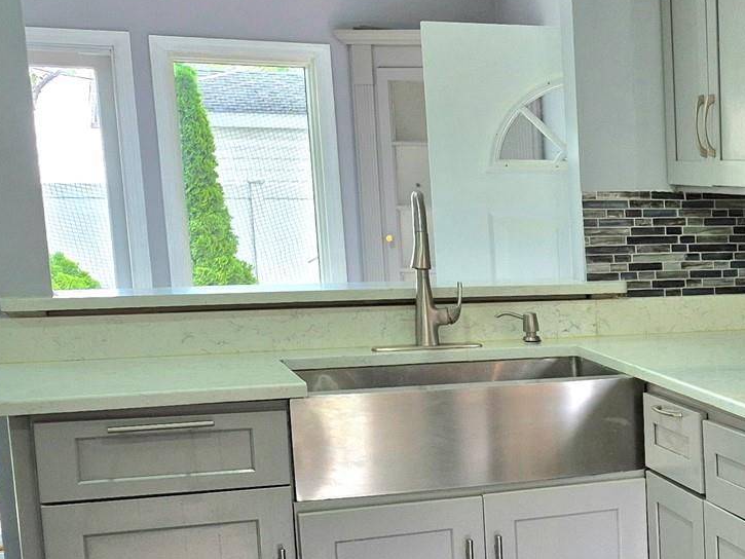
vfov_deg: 22.3
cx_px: 1012
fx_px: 1399
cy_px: 446
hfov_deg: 25.1
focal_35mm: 65
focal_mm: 5.4
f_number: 1.8
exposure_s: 1/120
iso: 80
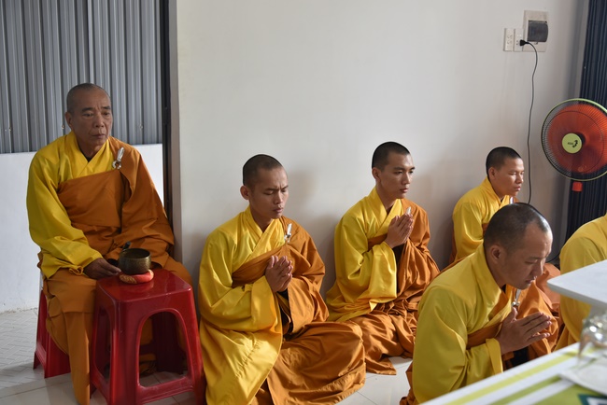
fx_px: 641
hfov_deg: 50.7
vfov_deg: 35.1
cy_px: 202
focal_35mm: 38
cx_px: 304
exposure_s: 1/80
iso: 500
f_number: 4.5
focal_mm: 38
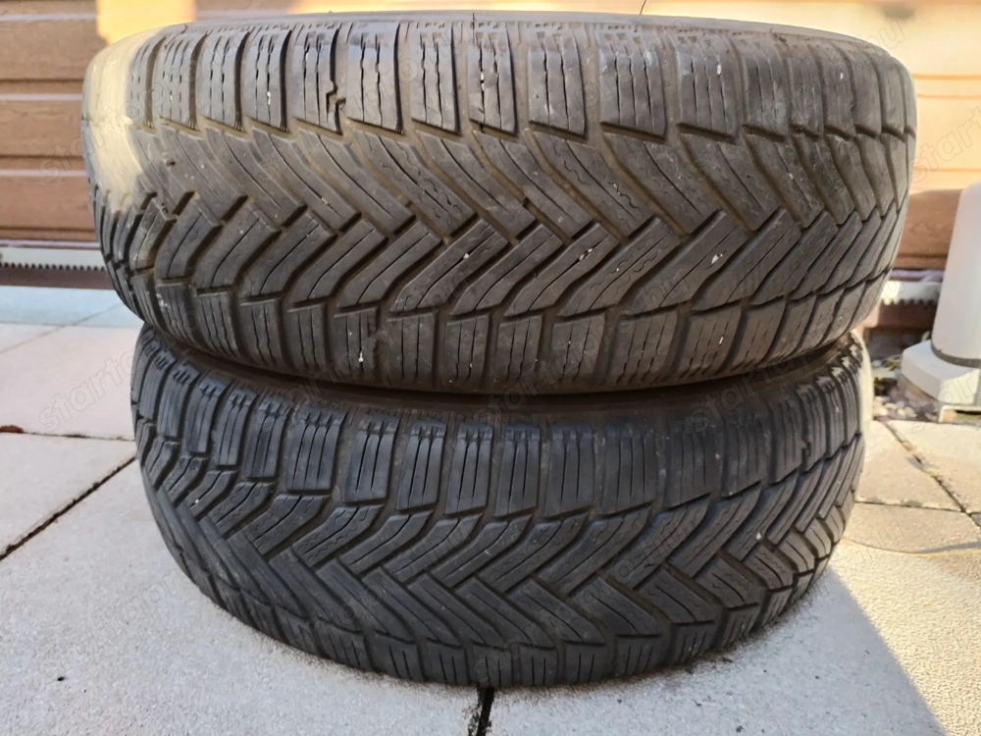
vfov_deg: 48.2
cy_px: 368
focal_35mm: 29
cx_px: 490
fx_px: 822
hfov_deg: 61.7
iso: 148
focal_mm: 4.75
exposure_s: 1/50
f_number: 1.8
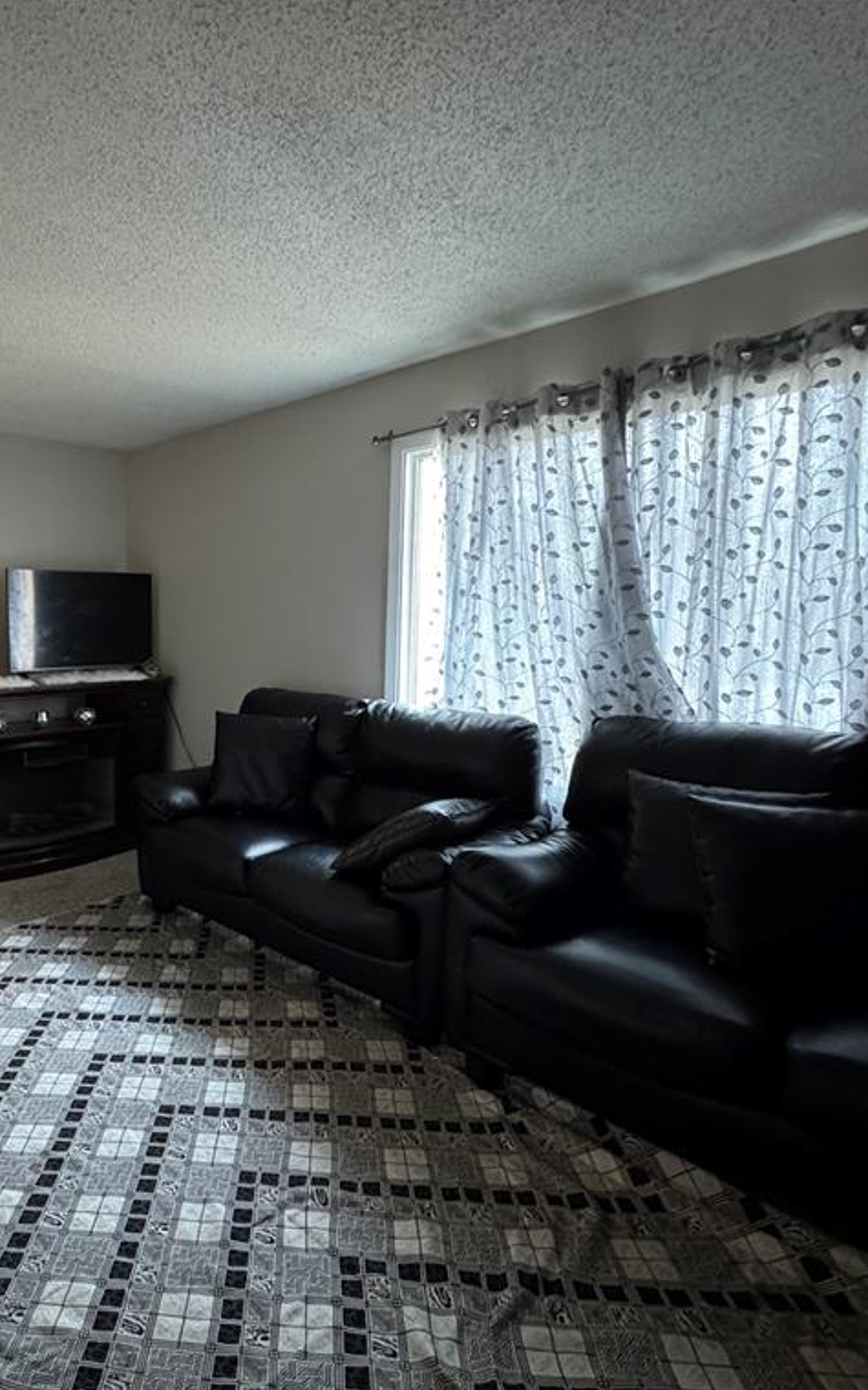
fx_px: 757
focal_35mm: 20
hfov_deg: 54.6
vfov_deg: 85.1
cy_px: 693
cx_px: 146
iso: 1000
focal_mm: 2.22
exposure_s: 1/40
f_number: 2.2
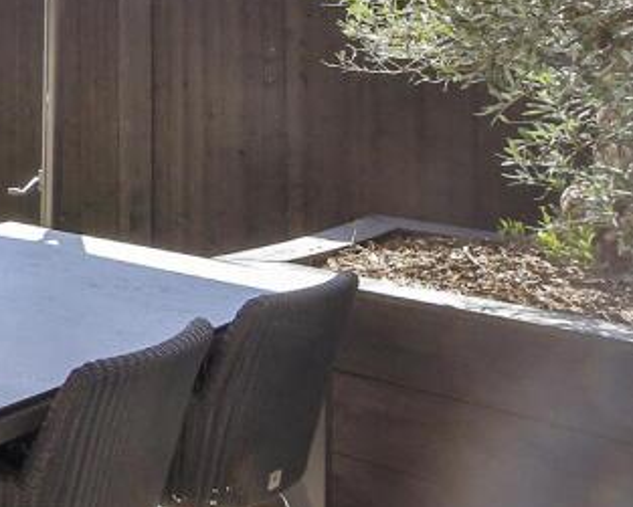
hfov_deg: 27.4
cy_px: -35
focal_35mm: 46
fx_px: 863
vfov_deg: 29.8
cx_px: -324
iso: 200
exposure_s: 1/200
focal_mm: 10
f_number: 8
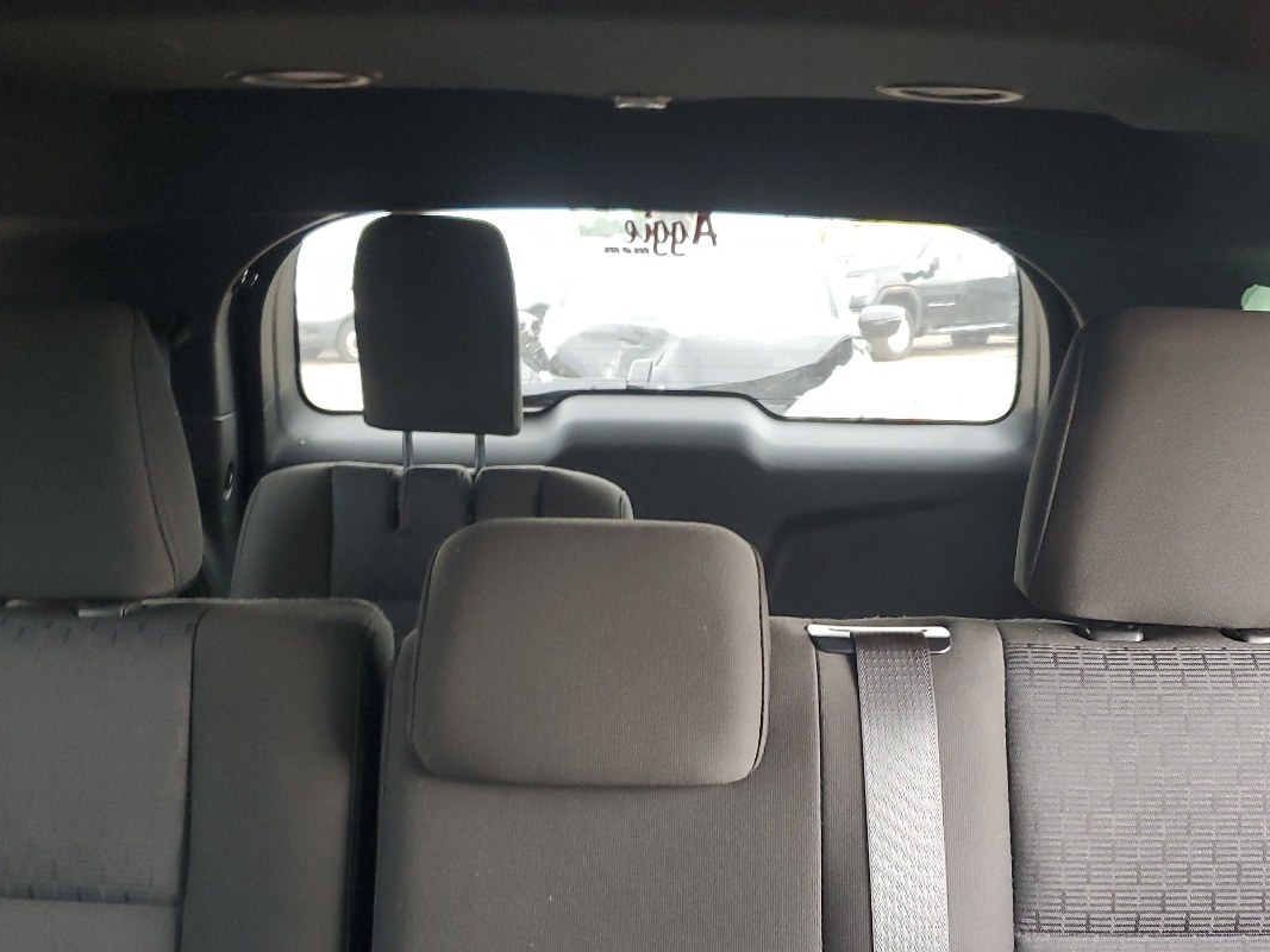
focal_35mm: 39
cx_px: 678
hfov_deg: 47.8
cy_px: 657
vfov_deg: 36.3
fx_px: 1431
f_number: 1.5
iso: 194
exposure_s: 1/60.2
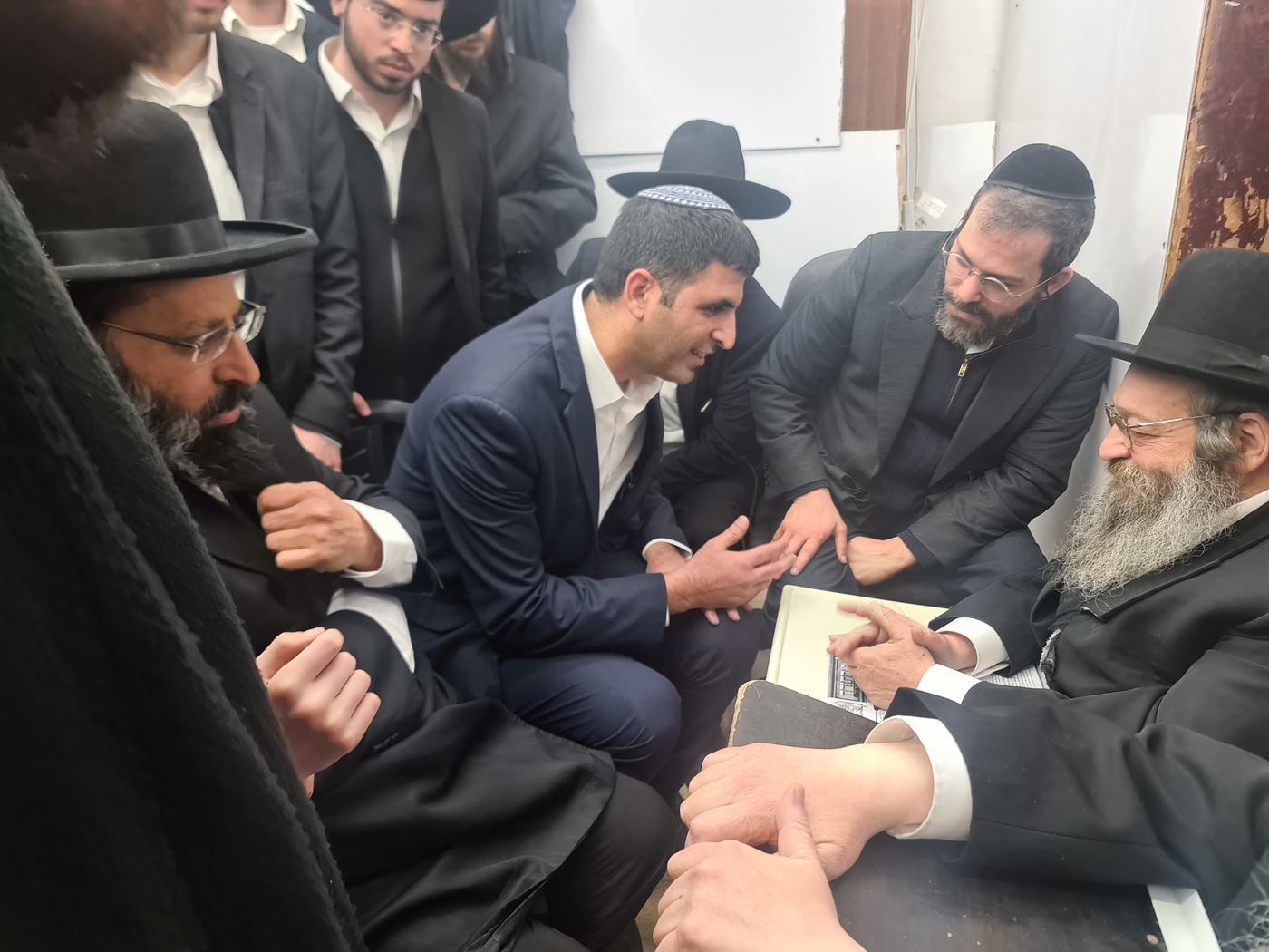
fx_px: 916
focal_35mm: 25
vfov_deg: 54.9
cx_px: 634
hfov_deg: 69.4
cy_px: 476
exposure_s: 1/50
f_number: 1.8
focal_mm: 7
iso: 50
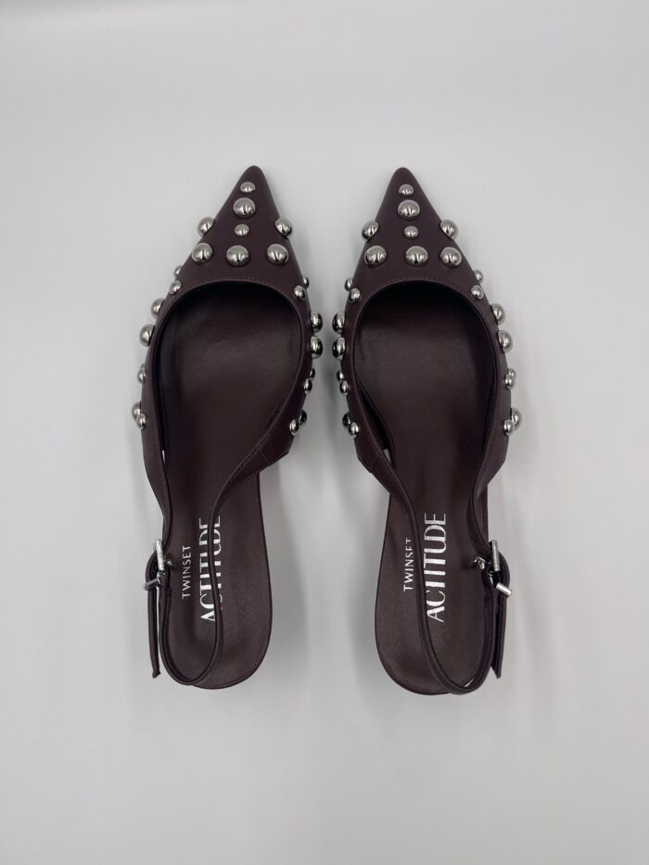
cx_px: 324
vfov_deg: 67.3
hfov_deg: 53.1
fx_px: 650
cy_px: 432
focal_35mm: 26
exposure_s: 1/657
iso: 50
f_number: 1.6
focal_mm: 5.1
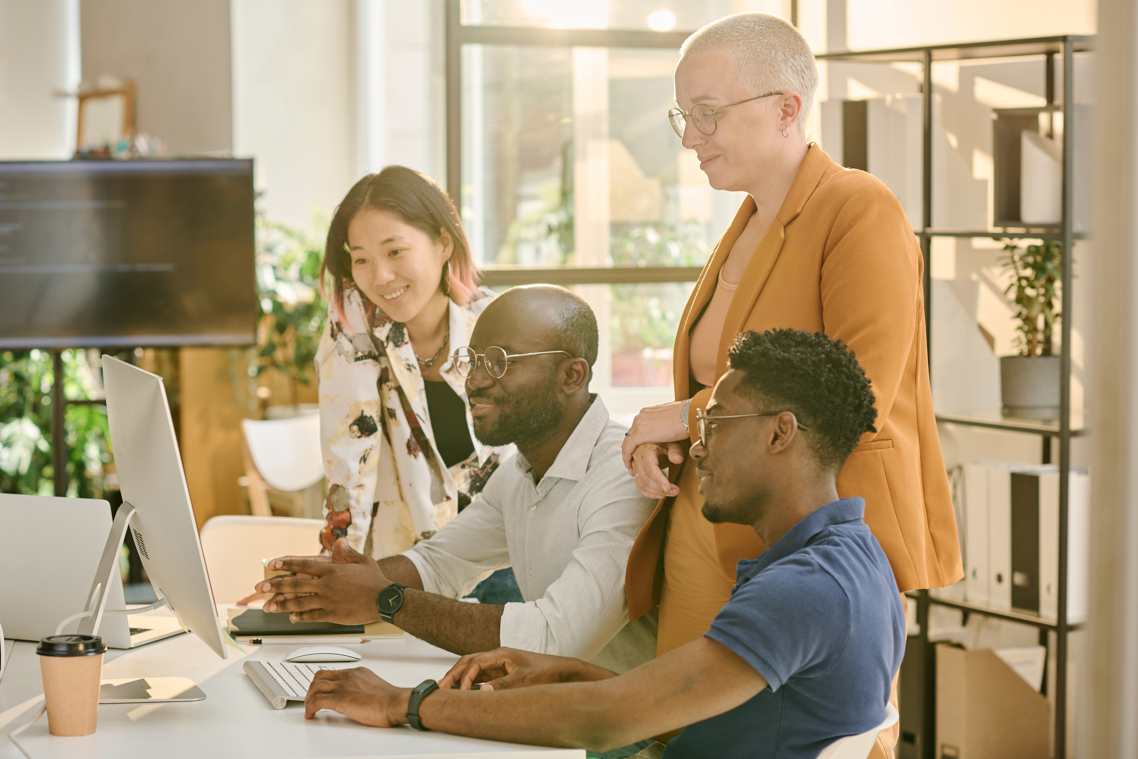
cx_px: 569
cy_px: 380
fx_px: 2687
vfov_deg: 16.1
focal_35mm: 85
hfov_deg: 23.9
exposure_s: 1/160
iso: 100
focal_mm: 85
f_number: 3.5
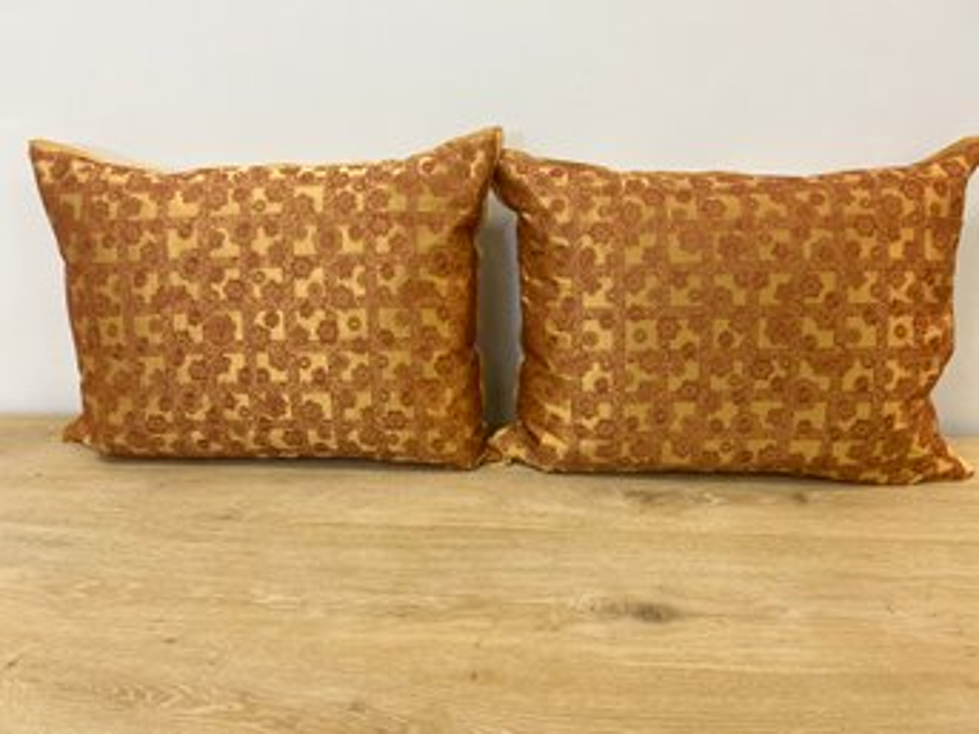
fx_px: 735
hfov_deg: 67.3
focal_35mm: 26
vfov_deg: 53.0
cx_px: 490
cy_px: 367
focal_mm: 5.7
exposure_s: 1/120
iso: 125
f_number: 1.5
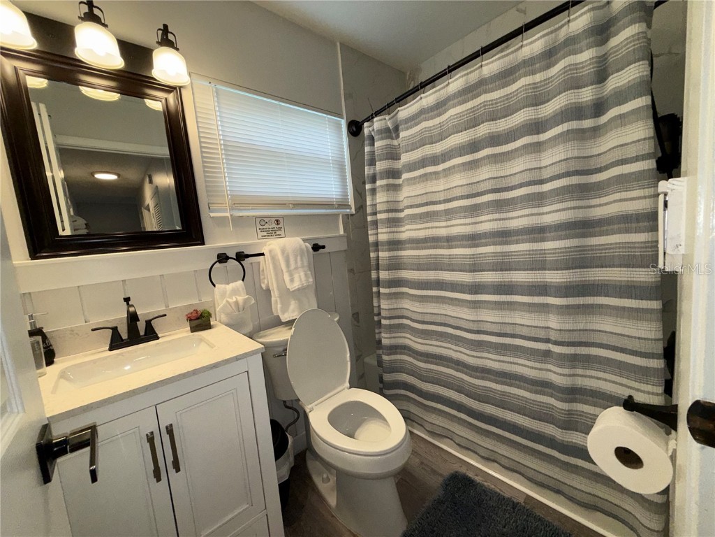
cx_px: 358
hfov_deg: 102.1
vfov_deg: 85.7
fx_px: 289
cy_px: 268
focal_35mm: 14
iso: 80
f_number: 2.2
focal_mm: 2.22
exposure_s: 1/122
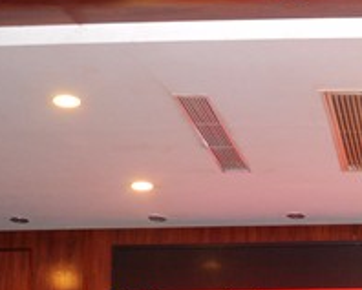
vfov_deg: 15.1
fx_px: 1030
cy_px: 405
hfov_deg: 18.5
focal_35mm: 96
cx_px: 470
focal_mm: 18
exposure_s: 1/60
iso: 400
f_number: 3.5
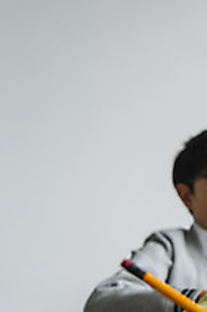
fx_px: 787
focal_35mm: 91
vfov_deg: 22.4
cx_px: 428
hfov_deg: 12.8
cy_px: 186
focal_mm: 32
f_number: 2.8
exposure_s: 1/320
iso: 800
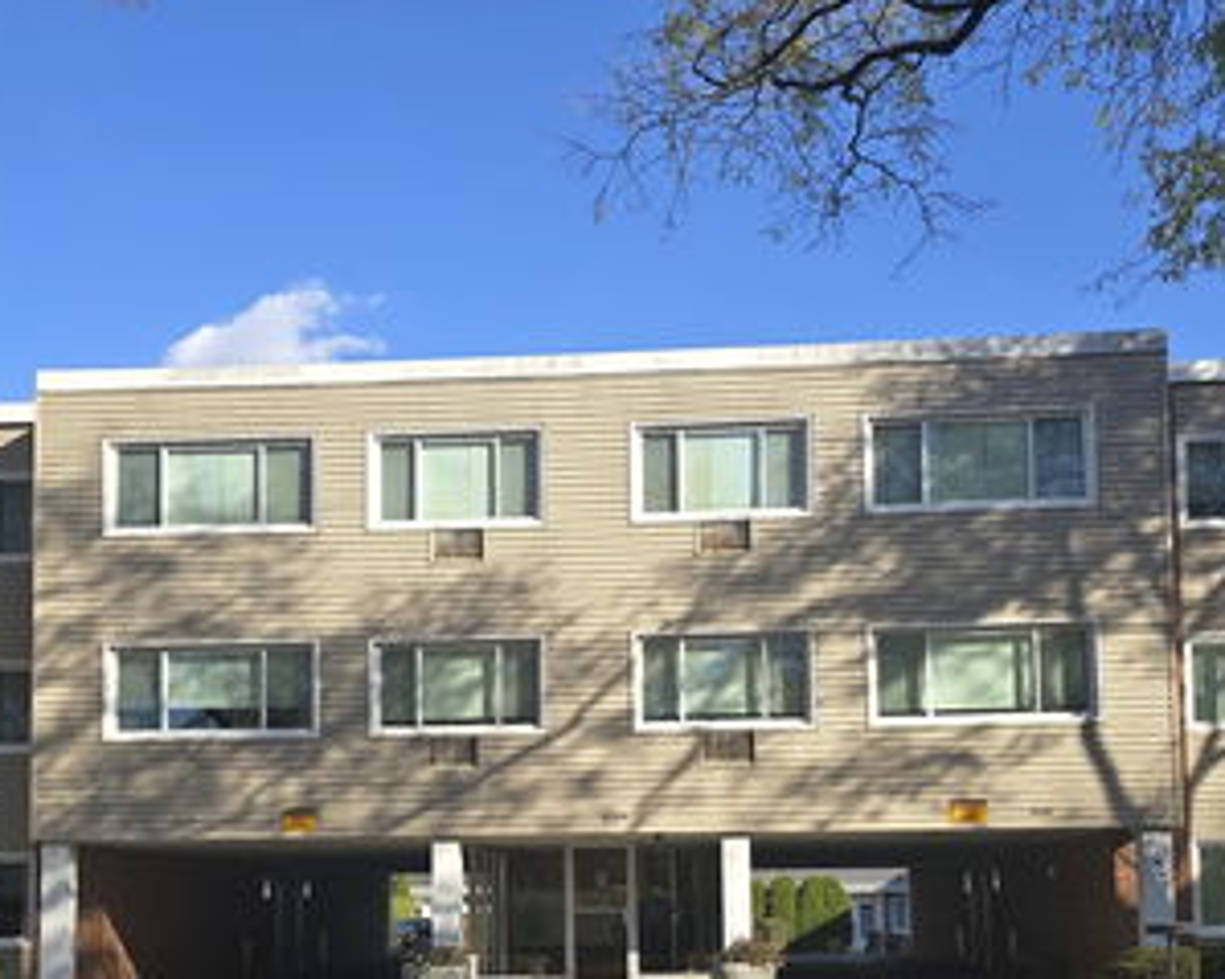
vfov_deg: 33.7
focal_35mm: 43
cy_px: 809
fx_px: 1558
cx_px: 586
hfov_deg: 42.9
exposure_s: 1/406
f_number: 1.7
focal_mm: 6.3
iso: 12
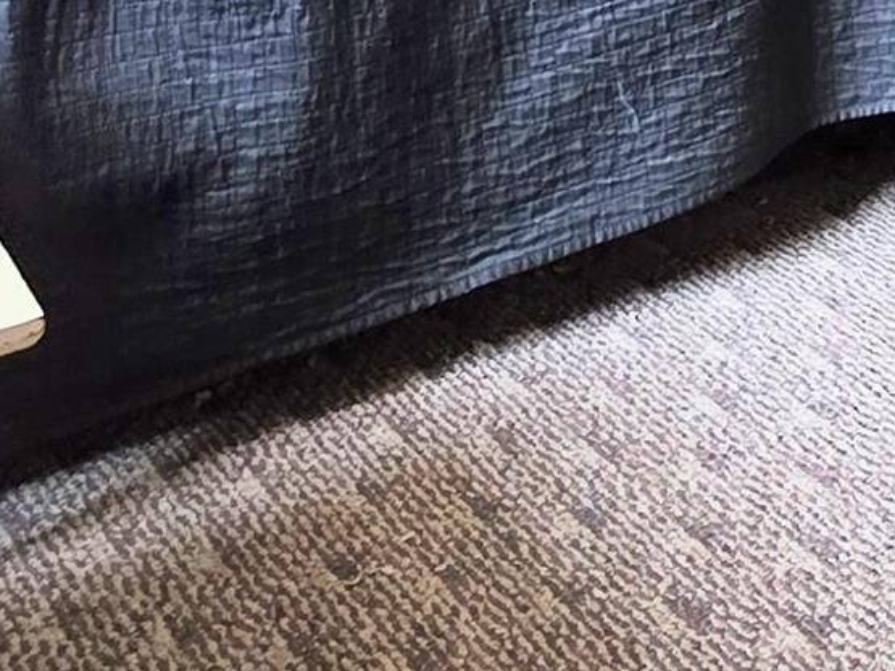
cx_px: 1161
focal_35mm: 72
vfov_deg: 16.3
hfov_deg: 23.8
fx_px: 1861
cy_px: -621
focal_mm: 2.2
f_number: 1.9
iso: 200
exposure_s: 1/60
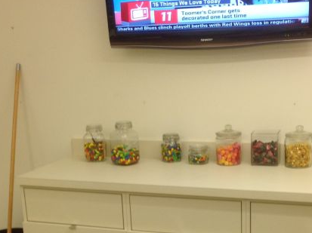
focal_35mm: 68
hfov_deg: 28.6
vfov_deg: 21.2
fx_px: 612
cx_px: 173
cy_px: 206
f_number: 2.4
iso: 64
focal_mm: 4.28
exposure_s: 1/24
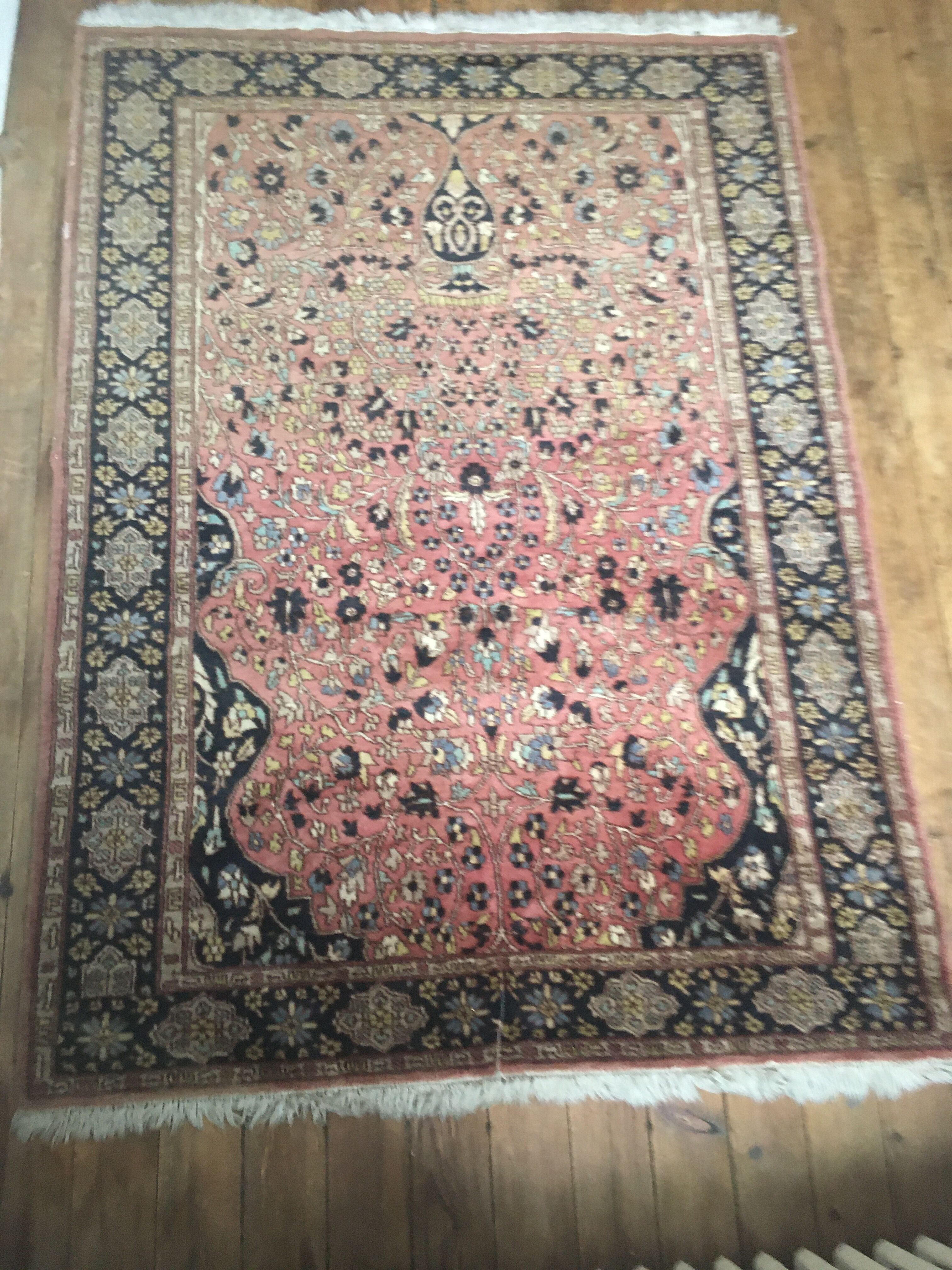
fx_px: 1063
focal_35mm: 29
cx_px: 476
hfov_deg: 48.2
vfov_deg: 61.7
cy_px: 635
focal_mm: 4.15
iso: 200
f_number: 2.2
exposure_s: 1/20
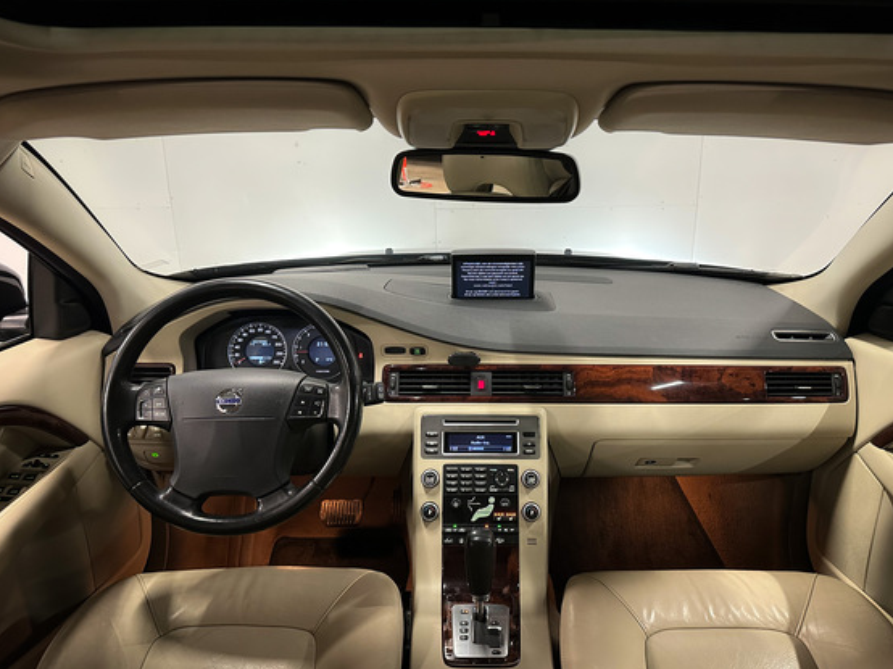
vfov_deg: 53.0
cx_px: 477
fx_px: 670
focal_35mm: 26
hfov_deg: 67.2
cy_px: 330
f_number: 1.8
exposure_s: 1/50
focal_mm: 6.86
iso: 400
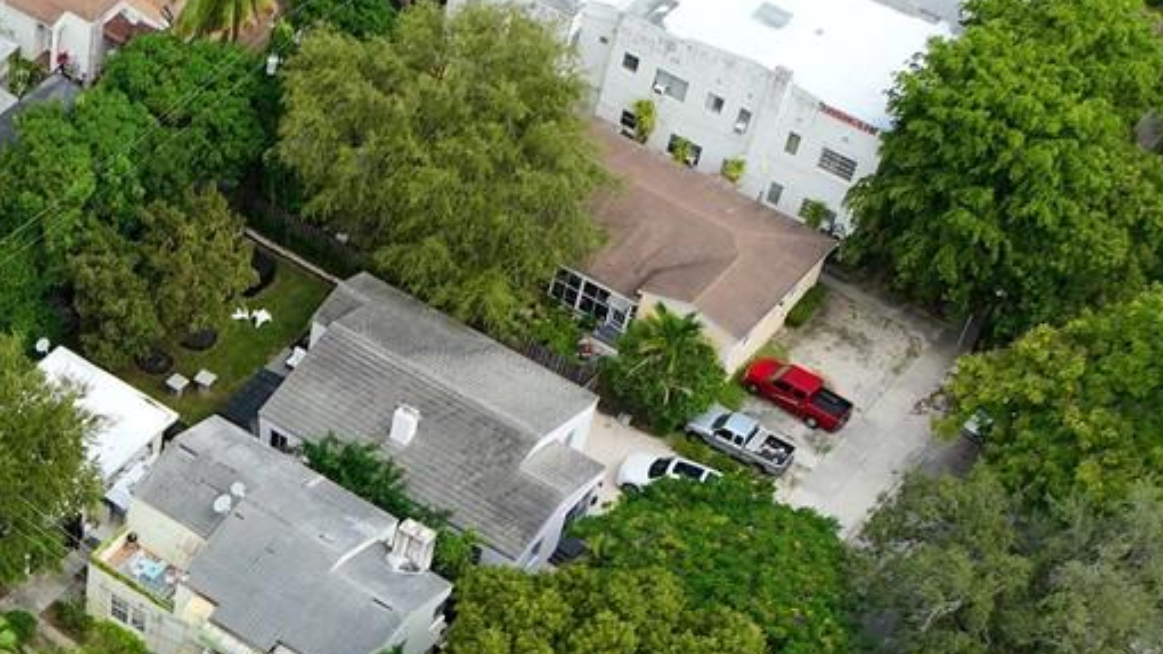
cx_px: -64
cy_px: 955
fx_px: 2529
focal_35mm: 82
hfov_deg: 24.4
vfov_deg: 13.9
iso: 120
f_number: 2.8
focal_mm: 12.29
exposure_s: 1/1250
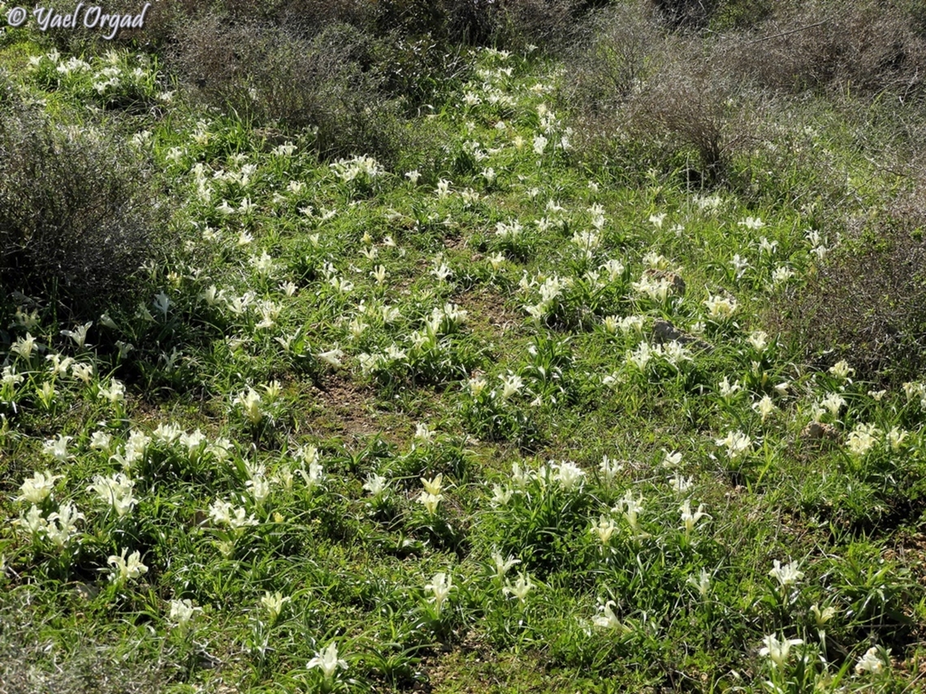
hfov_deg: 29.8
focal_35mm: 65
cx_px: 463
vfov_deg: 22.6
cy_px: 347
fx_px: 1739
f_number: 4.2
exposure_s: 1/800
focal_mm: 11.6
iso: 100
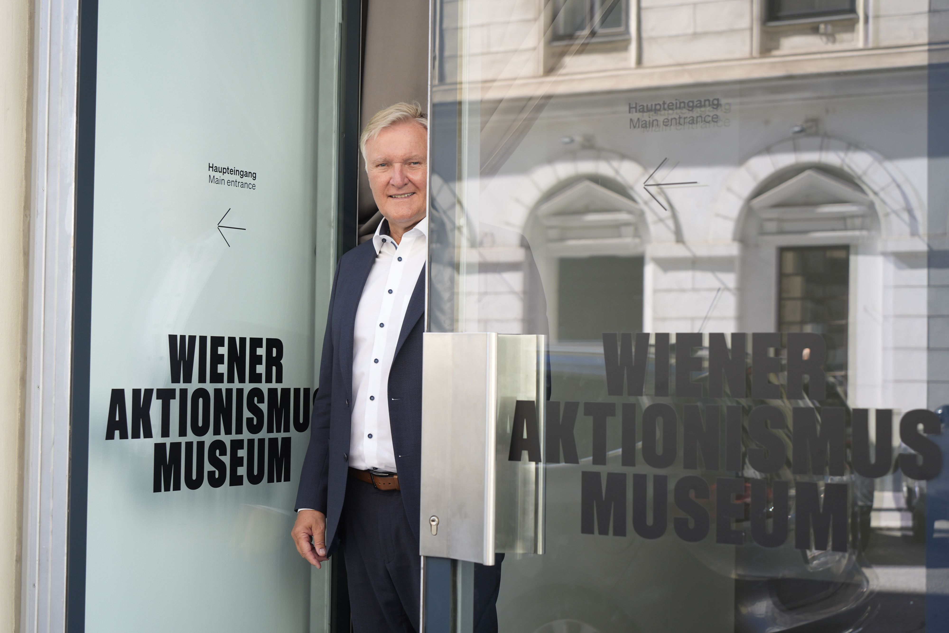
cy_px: 316
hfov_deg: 35.6
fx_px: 1476
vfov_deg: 24.2
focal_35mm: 56
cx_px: 474
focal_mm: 56
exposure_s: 1/125
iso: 250
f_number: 4.5
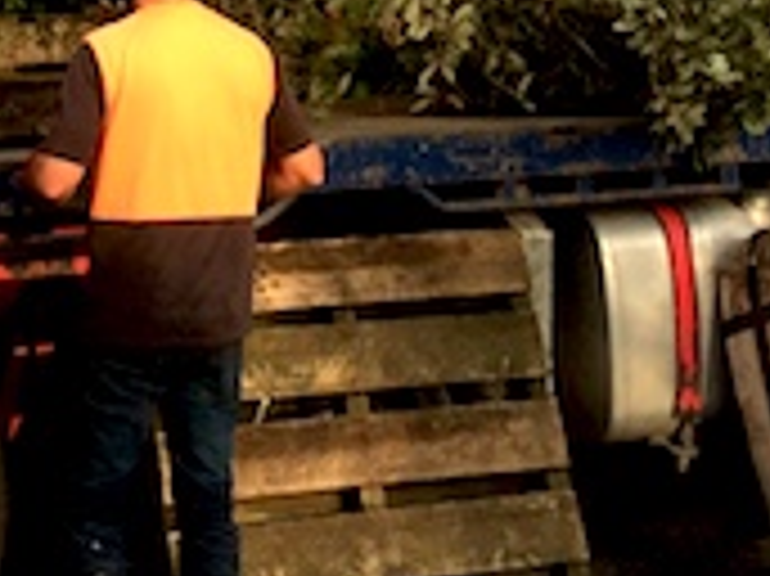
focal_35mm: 119
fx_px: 2645
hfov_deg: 16.5
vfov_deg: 11.4
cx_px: 261
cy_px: -529
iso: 32
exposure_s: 1/432
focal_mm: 4.15
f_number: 2.2
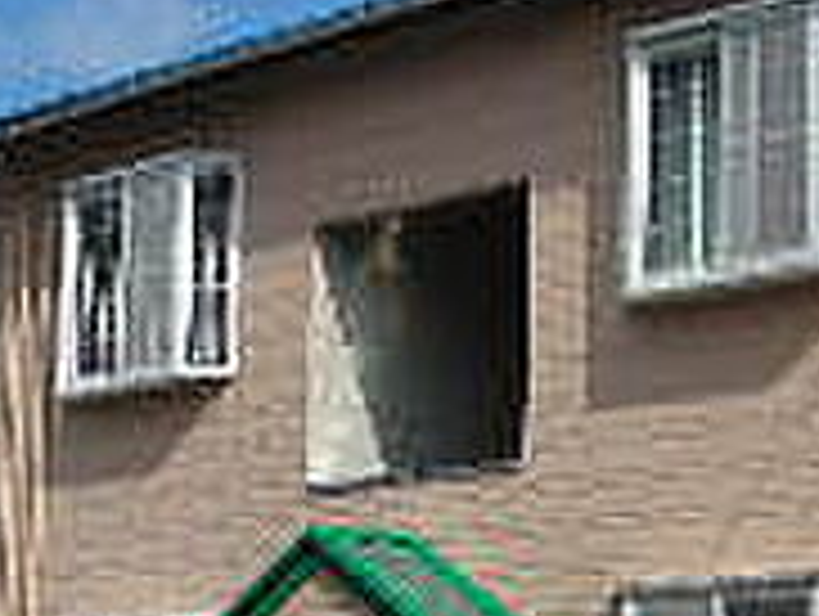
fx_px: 2511
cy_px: 461
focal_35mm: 106
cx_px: 536
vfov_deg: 13.9
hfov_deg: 18.5
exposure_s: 1/326
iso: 50
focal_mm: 6.3
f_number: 6.4
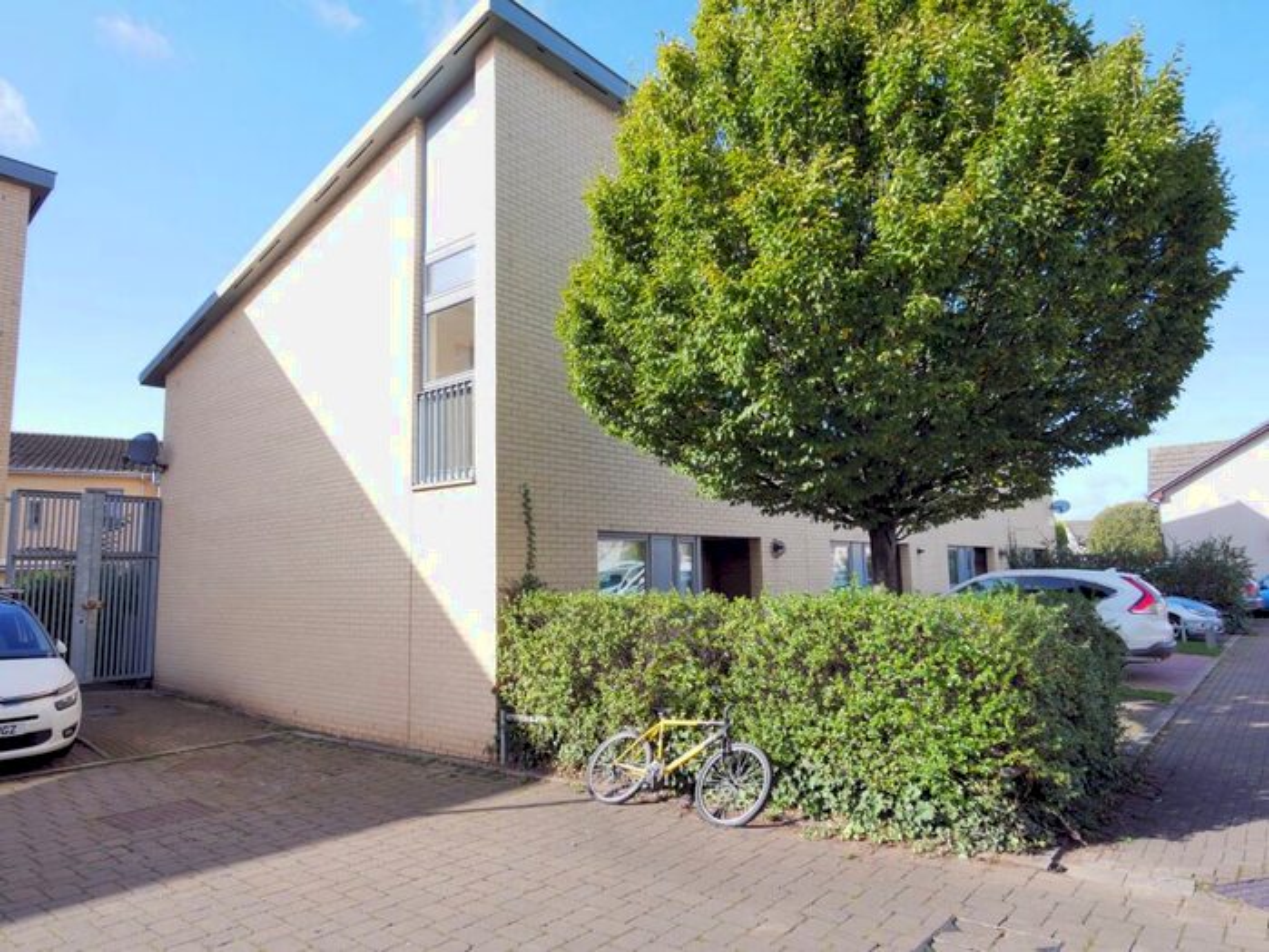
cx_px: 634
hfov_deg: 76.4
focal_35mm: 22
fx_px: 807
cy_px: 476
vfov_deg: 61.1
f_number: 5.6
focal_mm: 11
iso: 200
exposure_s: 1/250
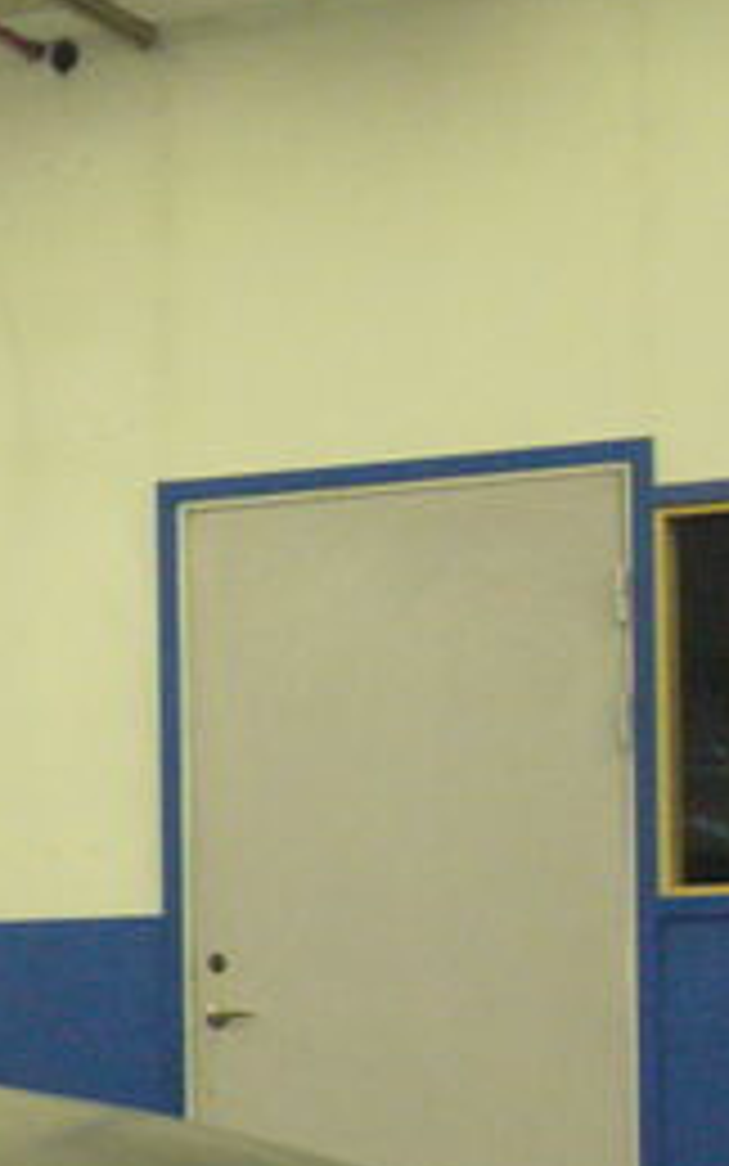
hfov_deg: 9.4
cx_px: -693
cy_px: 1017
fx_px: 4162
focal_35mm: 131
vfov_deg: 15.8
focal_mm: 8.3
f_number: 3.3
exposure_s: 1/30
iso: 400
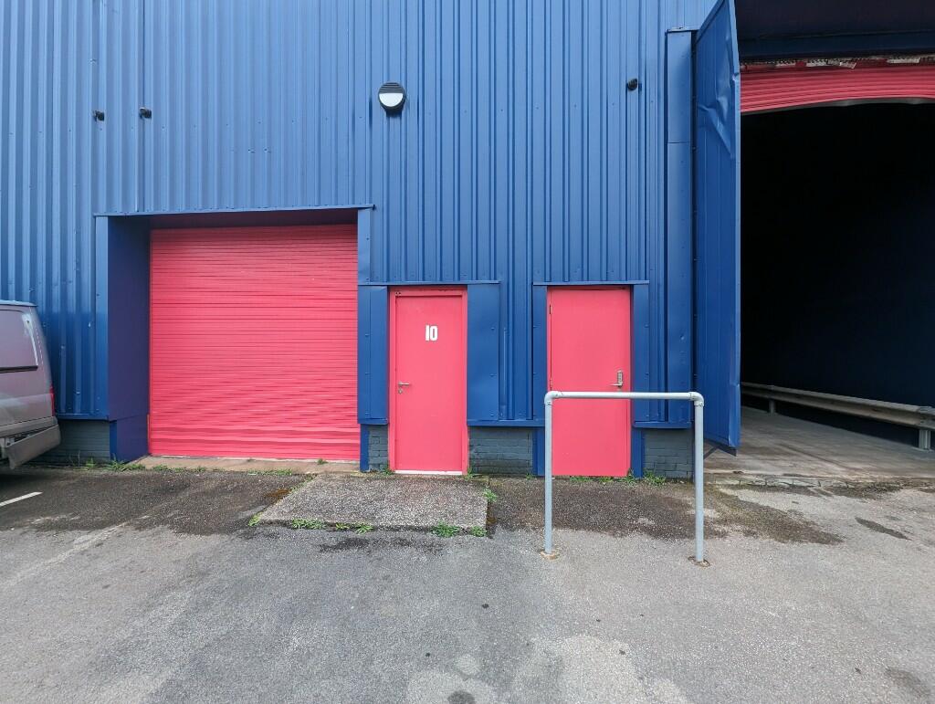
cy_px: 352
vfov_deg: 90.1
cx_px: 468
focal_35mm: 13
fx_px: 352
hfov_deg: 106.1
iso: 48
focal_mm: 1.95
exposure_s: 1/37.1
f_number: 2.2
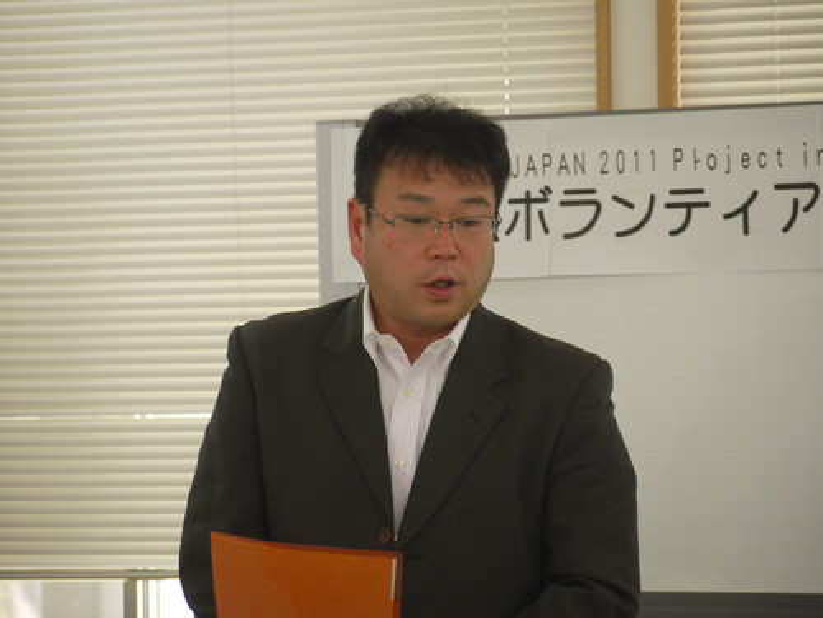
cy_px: 309
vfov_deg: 8.2
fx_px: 4327
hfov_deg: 10.9
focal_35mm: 182
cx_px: 412
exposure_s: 1/125
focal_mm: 91
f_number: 4.6
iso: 400
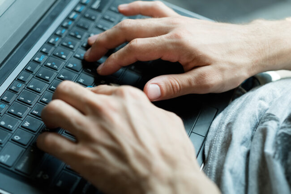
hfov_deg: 24.2
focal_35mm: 84
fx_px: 679
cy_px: 97
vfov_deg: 16.3
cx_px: 146
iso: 500
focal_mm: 56
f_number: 2.5
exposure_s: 1/250
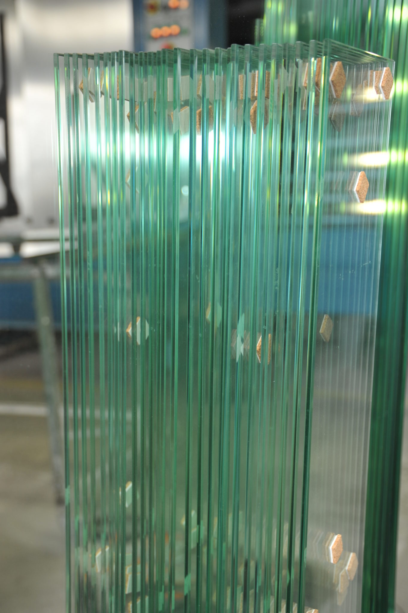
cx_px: 204
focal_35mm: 50
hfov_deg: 27.0
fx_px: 851
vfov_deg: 39.6
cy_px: 306
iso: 400
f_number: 5.6
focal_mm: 50
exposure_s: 1/60
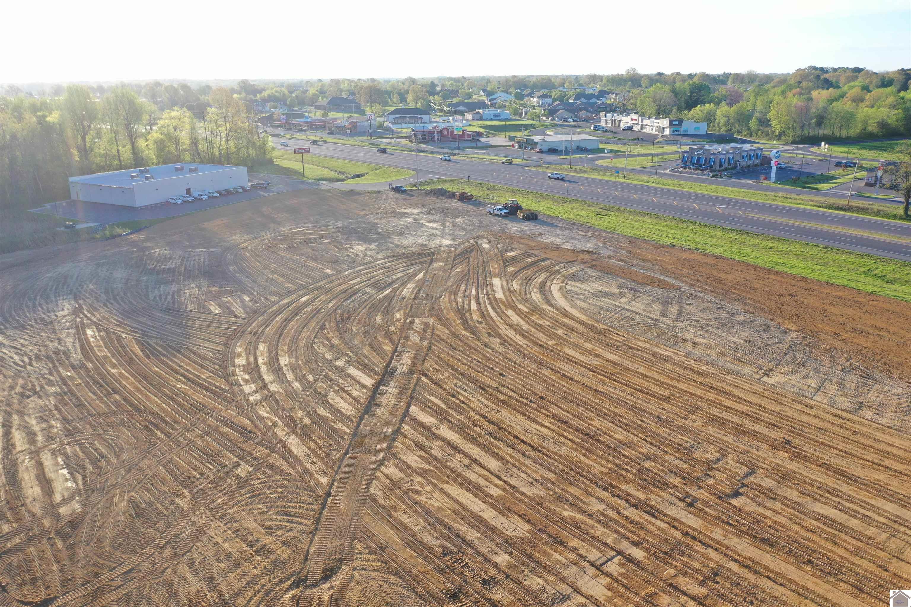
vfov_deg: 46.4
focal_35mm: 28
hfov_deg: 65.5
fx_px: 709
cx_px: 456
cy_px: 304
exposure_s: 1/320
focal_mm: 10.26
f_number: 5
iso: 100
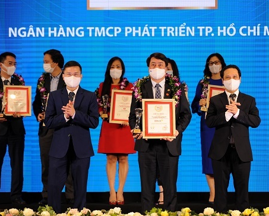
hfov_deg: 16.6
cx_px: 155
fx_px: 924
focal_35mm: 116
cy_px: 108
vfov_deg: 13.3
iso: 500
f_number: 3.5
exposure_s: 1/250
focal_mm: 102
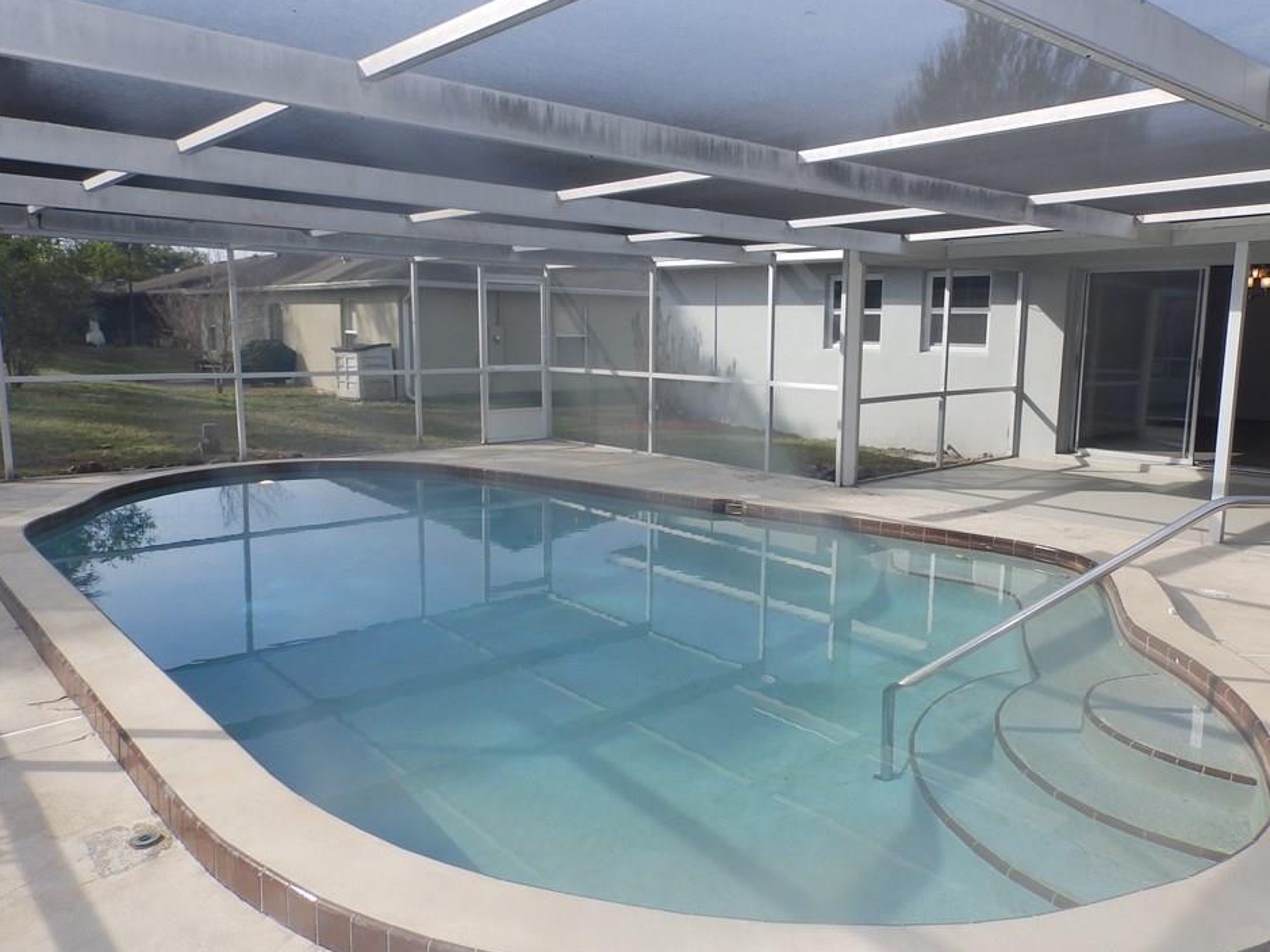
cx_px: 686
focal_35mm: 24
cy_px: 458
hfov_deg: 71.5
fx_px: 880
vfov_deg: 56.8
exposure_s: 1/250
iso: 80
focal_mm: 4
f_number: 4.5
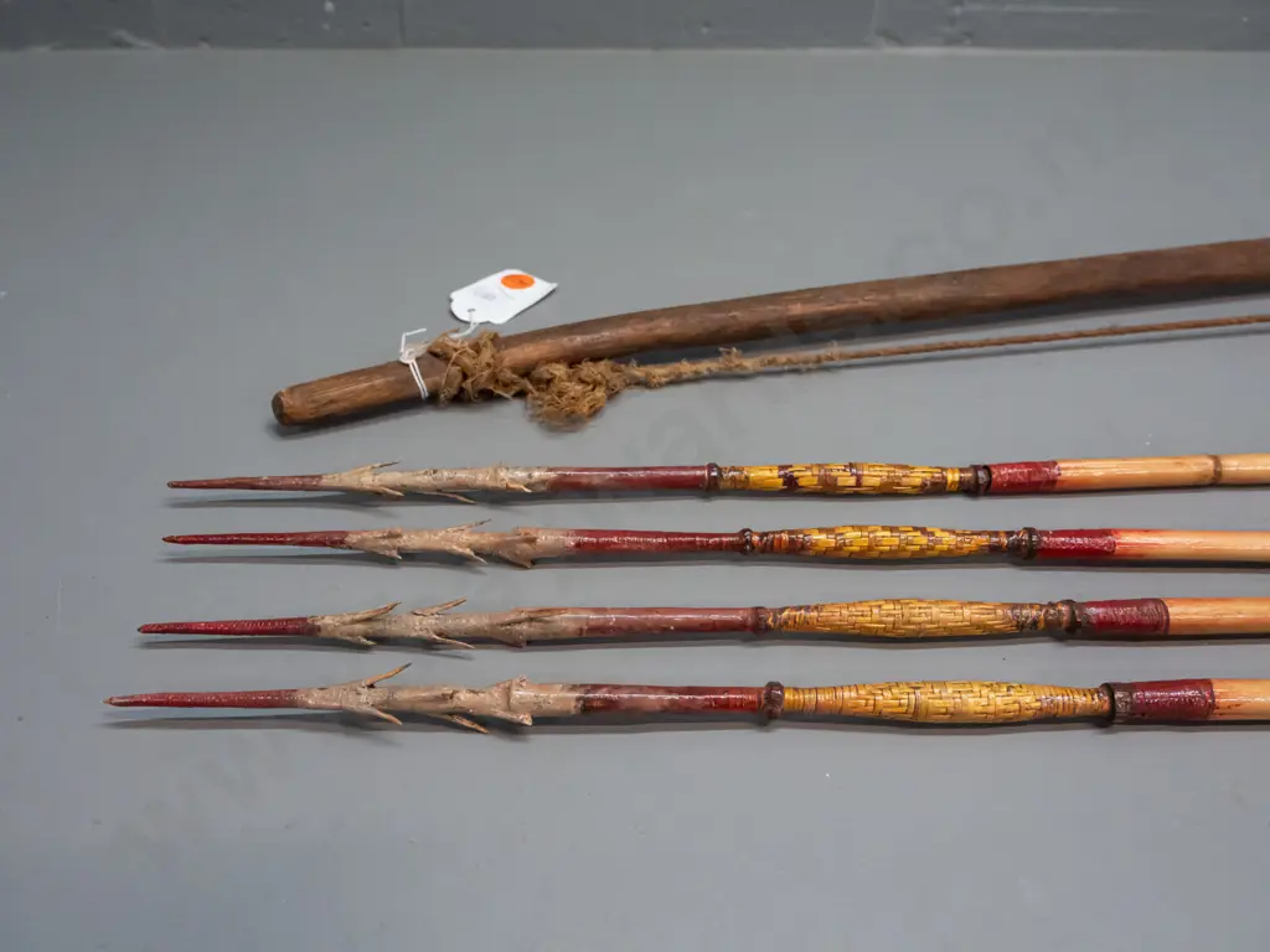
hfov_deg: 67.3
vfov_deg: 53.1
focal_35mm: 26
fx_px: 954
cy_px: 476
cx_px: 635
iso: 3200
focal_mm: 13
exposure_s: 1/250
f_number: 5
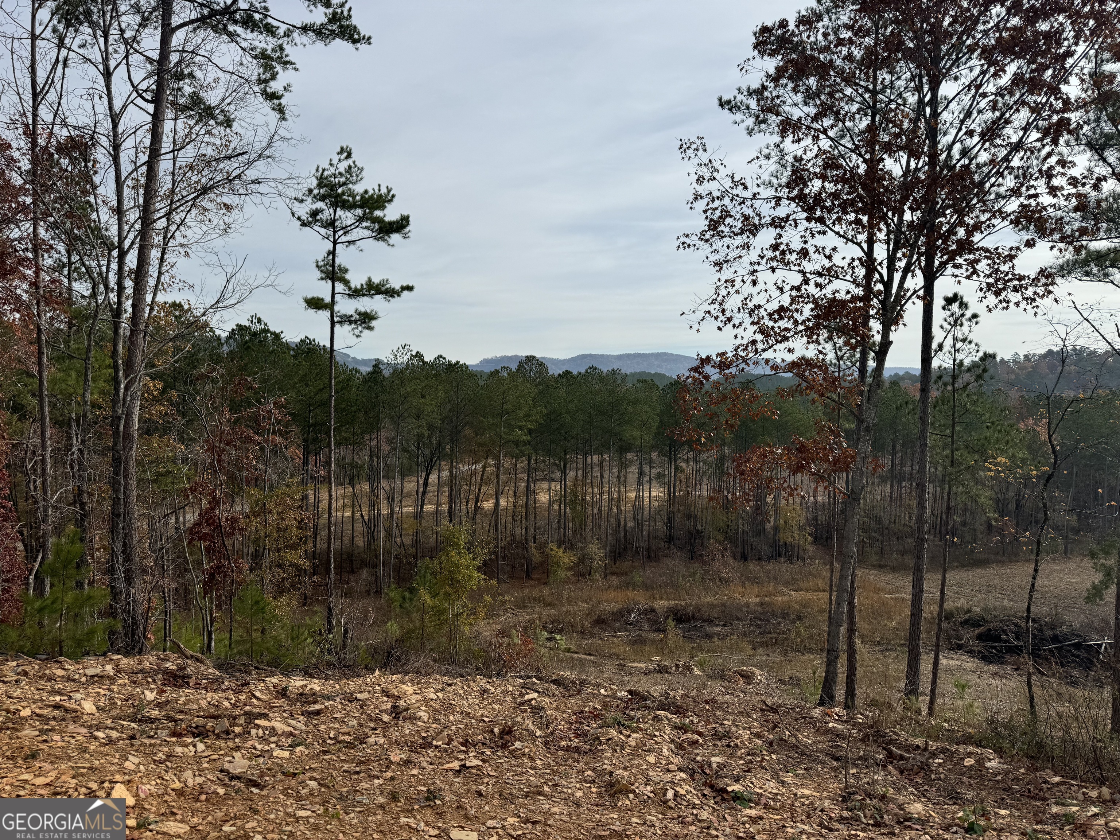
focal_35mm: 24
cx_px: 560
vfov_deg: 56.8
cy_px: 420
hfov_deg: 71.6
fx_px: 777
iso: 80
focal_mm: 6.76
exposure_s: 1/5348
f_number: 1.78
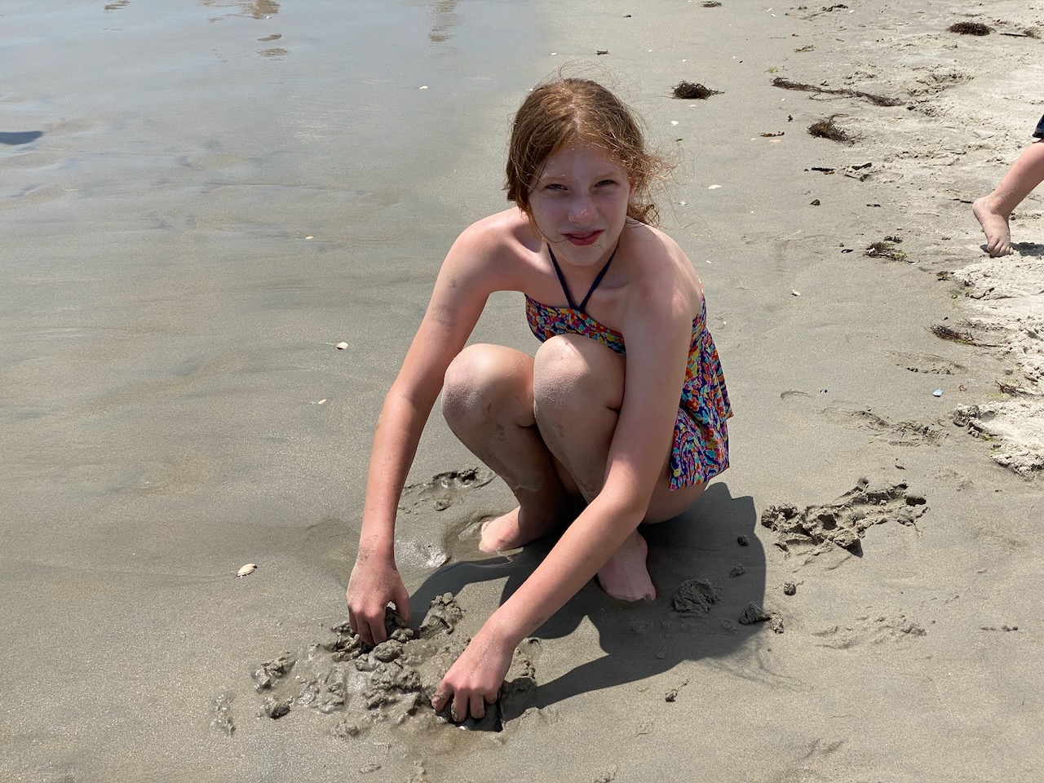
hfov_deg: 36.8
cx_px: 522
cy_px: 392
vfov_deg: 28.0
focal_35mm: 52
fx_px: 1568
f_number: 2
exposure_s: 1/2660
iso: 20
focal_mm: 6
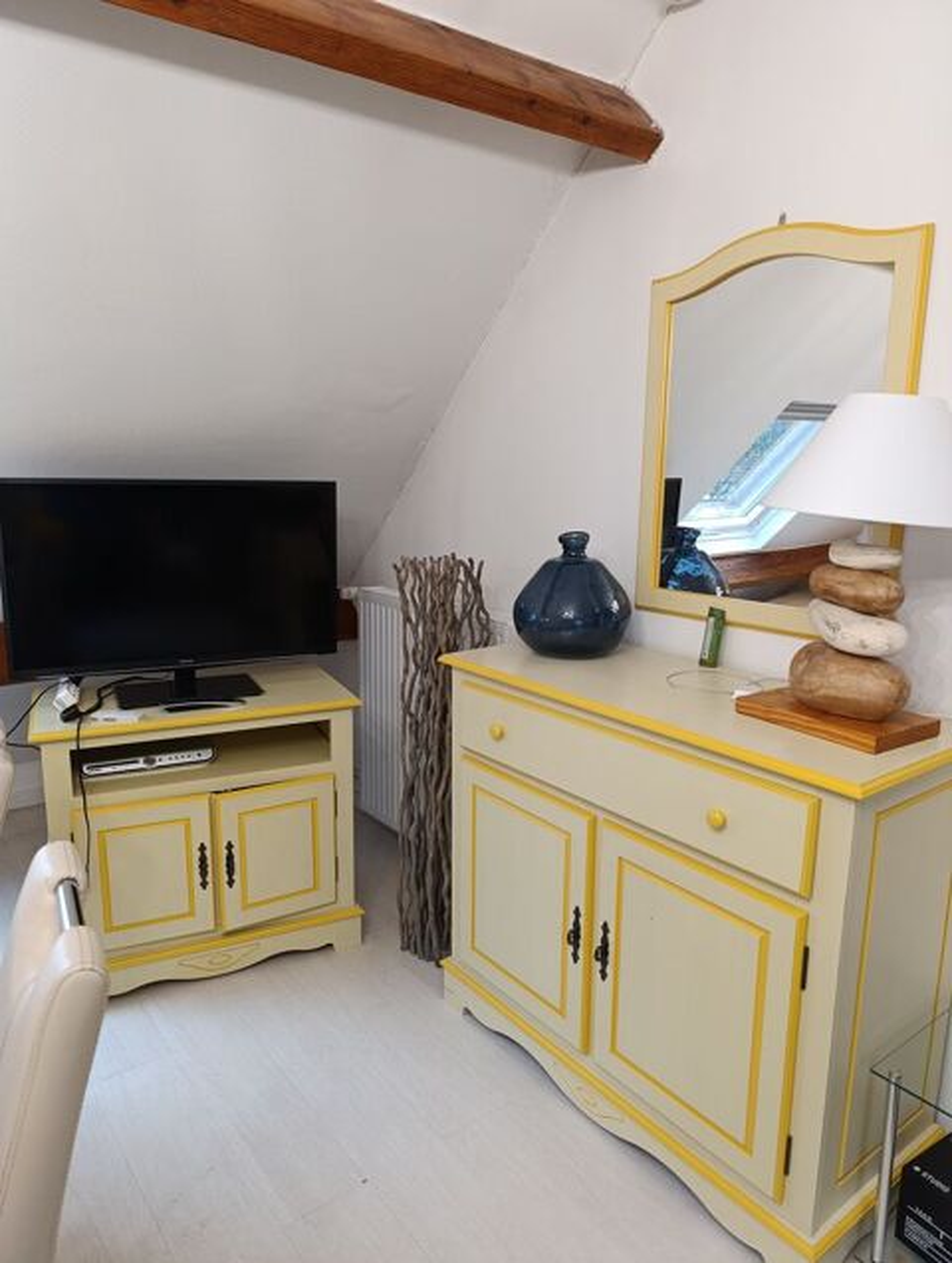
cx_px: 476
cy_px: 632
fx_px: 841
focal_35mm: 23
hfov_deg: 59.0
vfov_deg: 73.8
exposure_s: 1/50
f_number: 1.6
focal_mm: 6.14
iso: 640
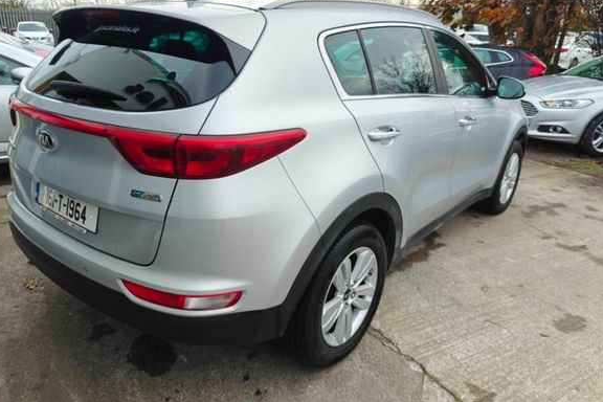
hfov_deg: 69.4
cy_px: 196
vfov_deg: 49.5
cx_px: 299
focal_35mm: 26
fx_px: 435
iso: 64
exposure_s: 1/166
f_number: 1.7
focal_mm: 6.06
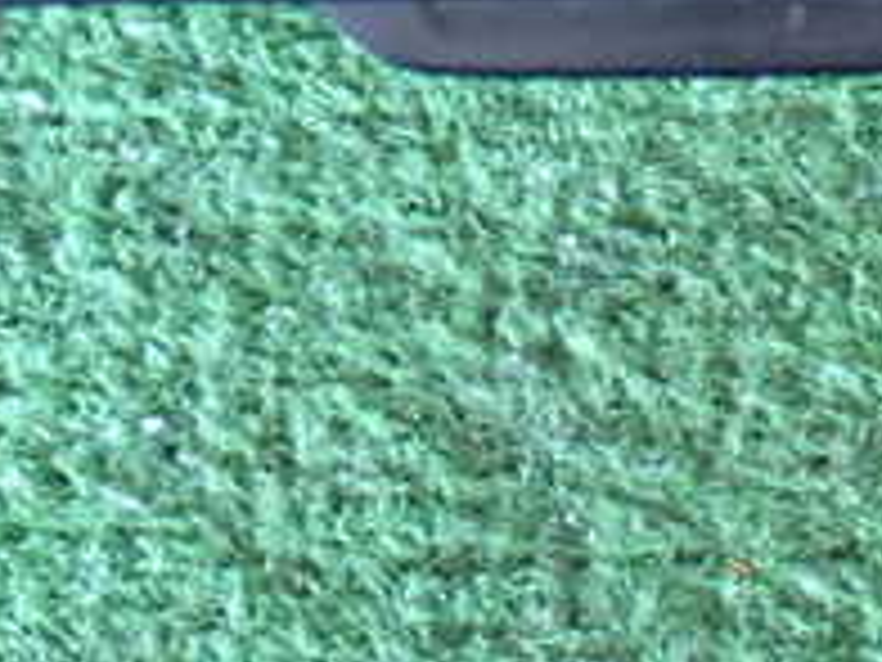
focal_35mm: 135
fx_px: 3440
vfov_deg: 10.6
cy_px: -338
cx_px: 824
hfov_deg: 14.4
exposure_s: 1/20
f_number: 2.9
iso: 800
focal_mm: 7.84
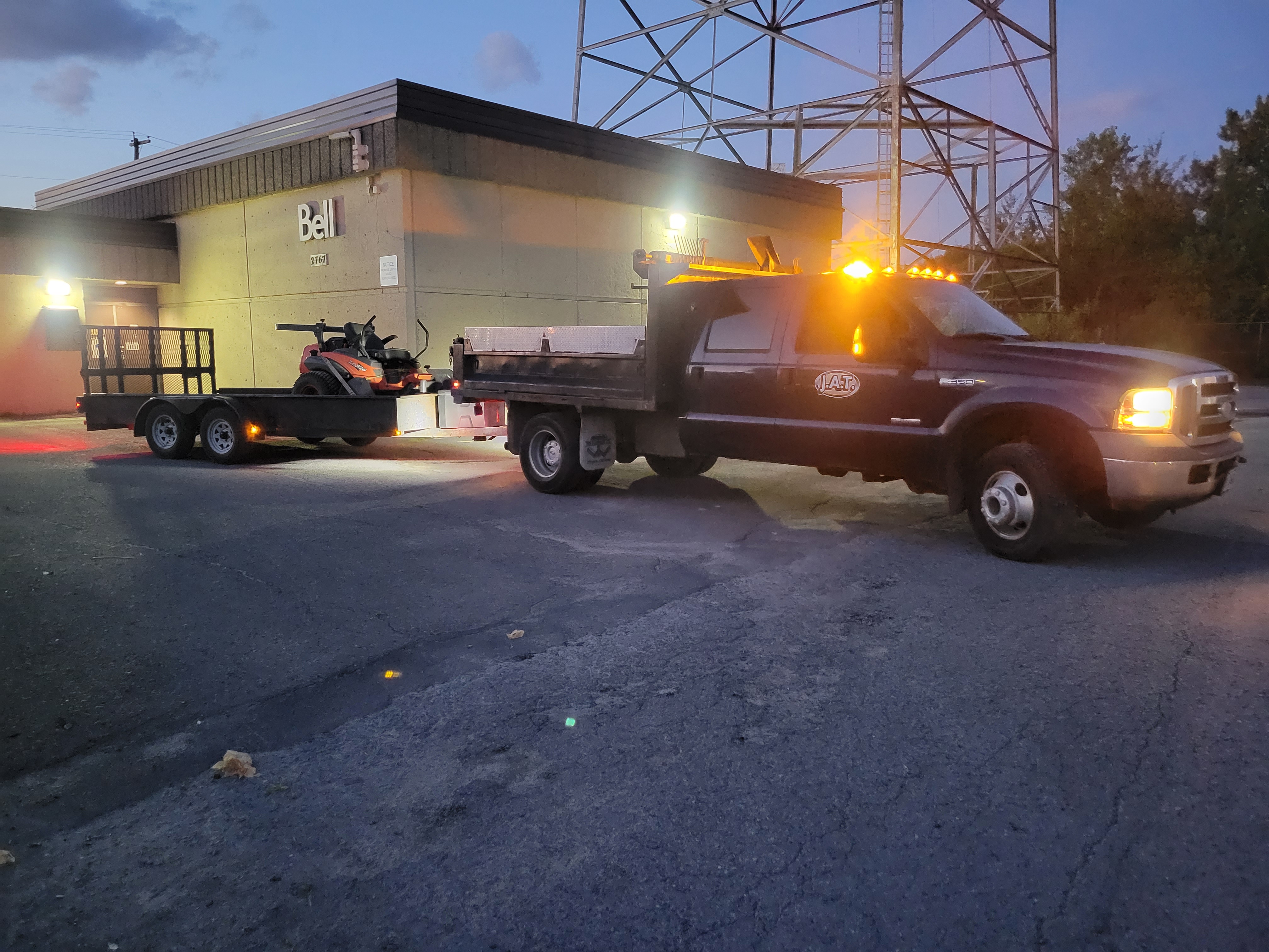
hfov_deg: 67.3
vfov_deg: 53.1
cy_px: 476
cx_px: 634
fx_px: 953
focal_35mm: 26
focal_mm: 5.4
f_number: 1.8
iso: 1000
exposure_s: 1/24
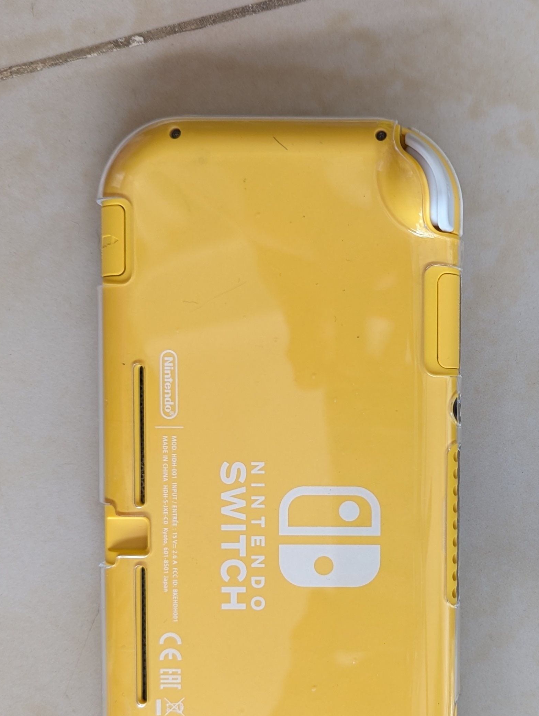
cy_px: 473
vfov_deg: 39.9
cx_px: 453
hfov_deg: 30.0
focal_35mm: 47
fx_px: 973
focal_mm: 6.81
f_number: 1.85
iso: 60
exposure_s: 1/32
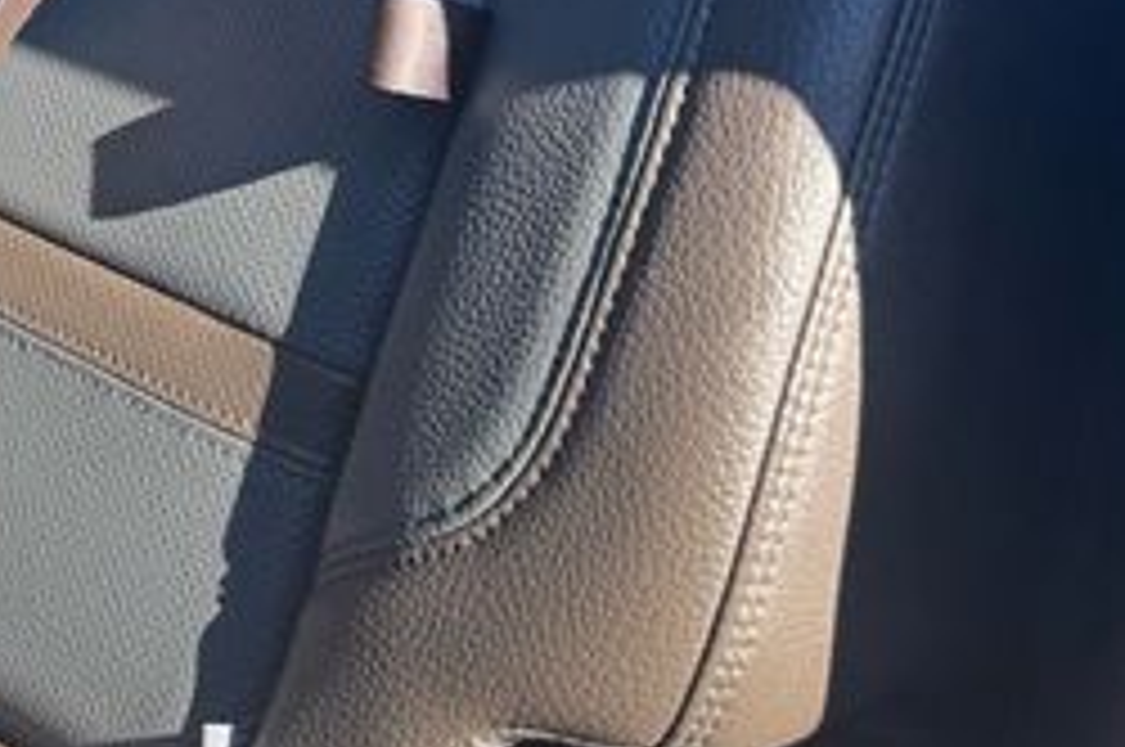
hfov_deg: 27.4
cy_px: -243
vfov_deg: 19.4
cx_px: -256
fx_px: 1997
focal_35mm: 64
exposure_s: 1/222
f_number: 1.78
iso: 64
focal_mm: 6.76
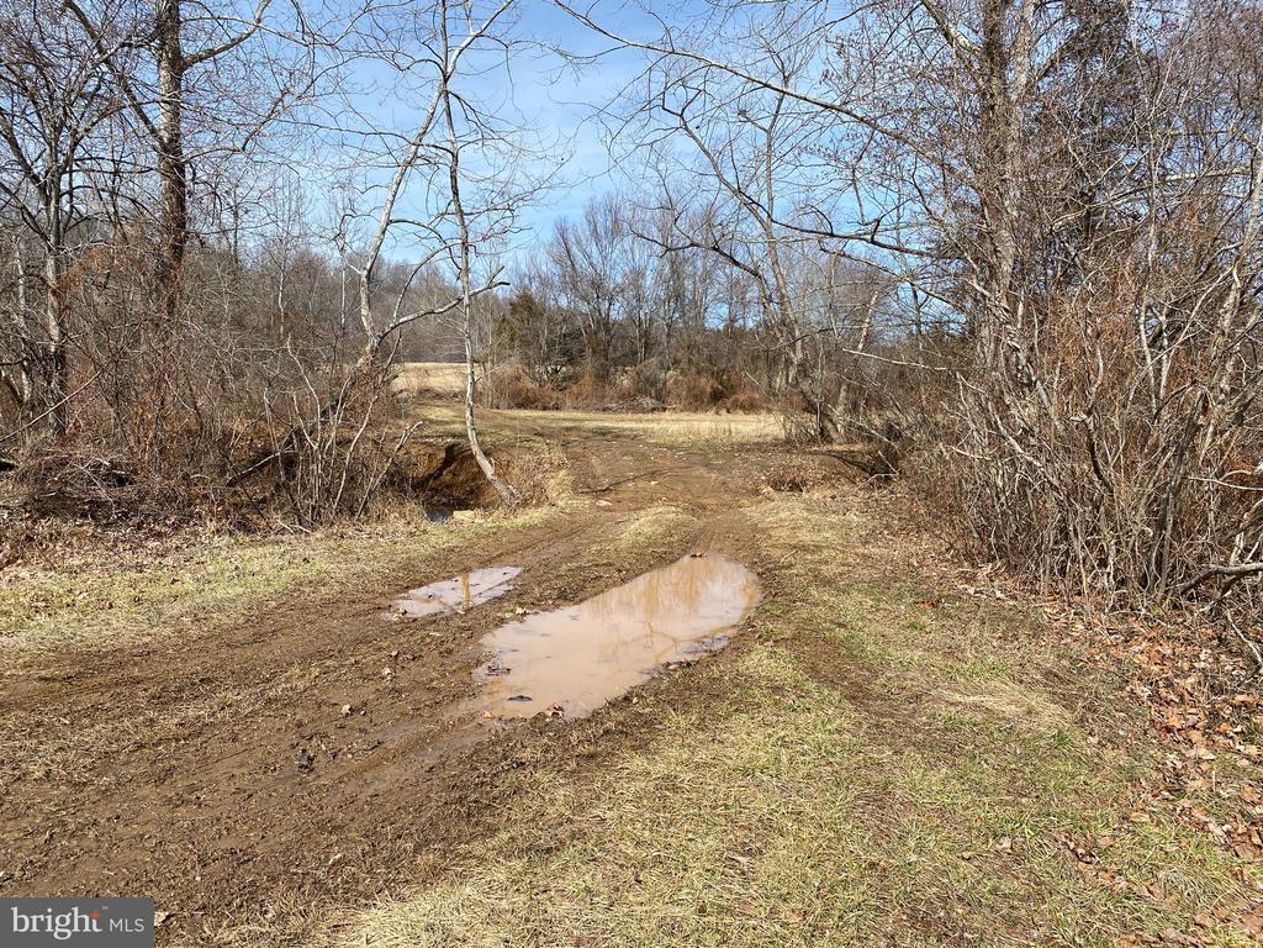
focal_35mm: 26
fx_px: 949
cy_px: 474
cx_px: 632
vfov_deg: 53.1
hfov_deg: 67.3
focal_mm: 4.25
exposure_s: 1/2571
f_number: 1.8
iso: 32
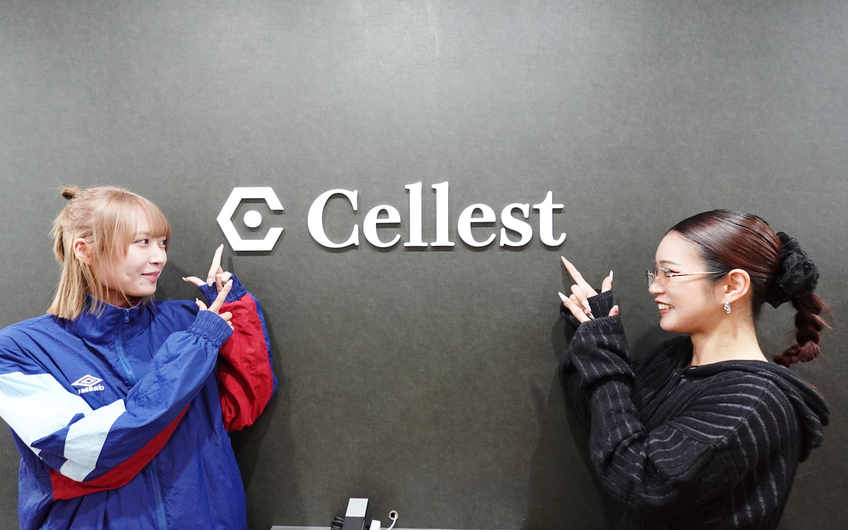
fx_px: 439
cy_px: 256
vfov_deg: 62.2
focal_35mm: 19
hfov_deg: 88.0
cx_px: 409
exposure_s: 1/40
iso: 400
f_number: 1.8
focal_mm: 6.9
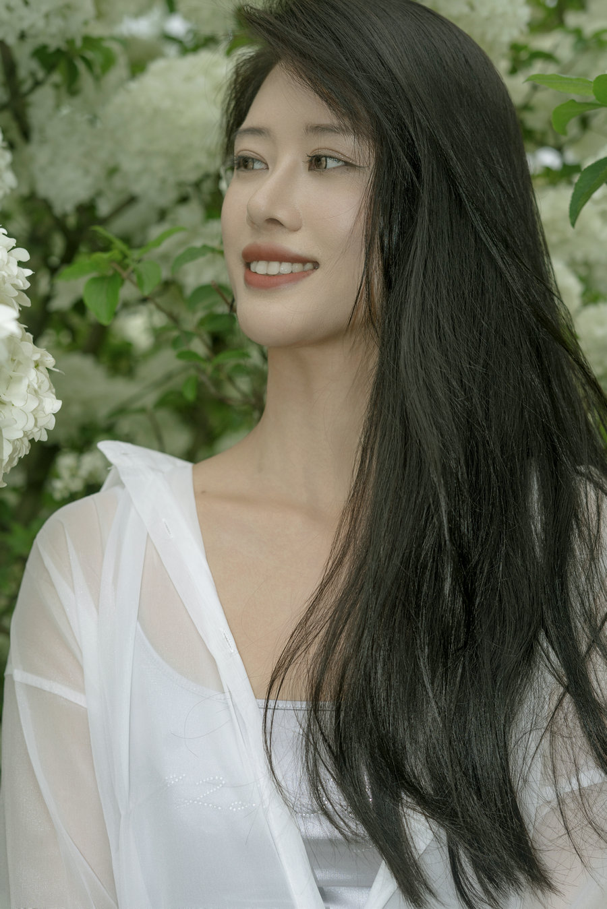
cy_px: 454
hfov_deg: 27.0
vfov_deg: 39.6
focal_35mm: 50
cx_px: 304
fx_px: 1264
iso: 250
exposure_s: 1/250
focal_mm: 50
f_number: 4
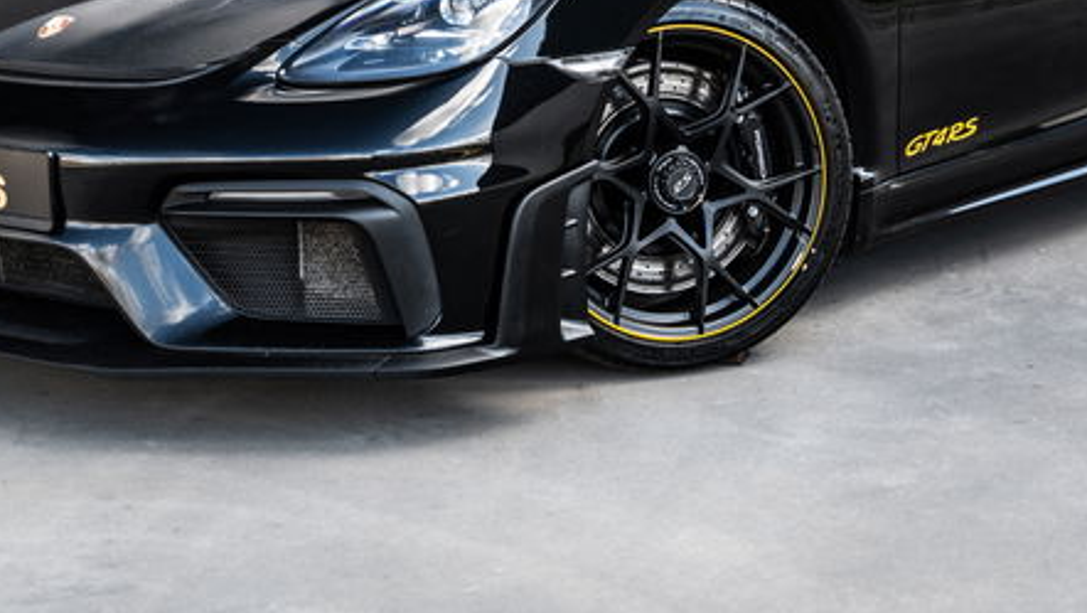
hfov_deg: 19.6
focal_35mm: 109
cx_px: 639
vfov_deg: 11.0
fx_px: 3143
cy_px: 5
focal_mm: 60
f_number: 2.8
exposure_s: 1/200
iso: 250
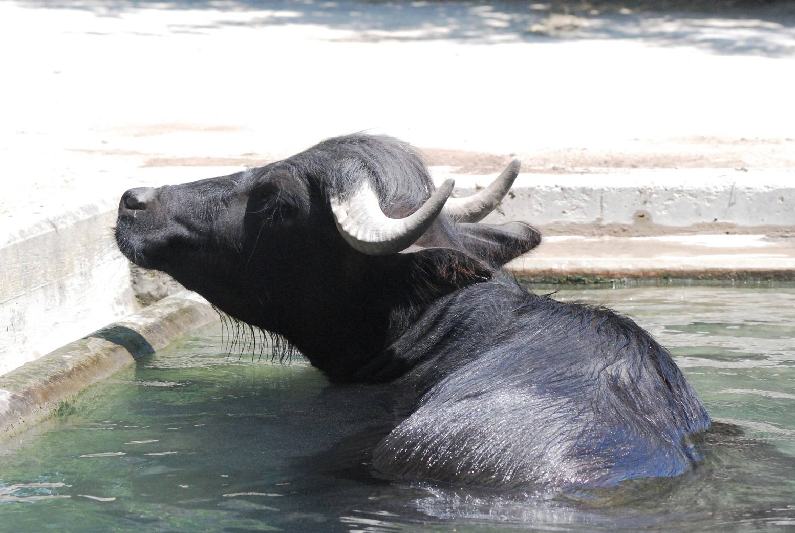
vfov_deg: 8.1
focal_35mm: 170
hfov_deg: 12.1
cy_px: 266
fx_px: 3759
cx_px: 388
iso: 1600
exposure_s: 1/1250
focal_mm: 110
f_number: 9
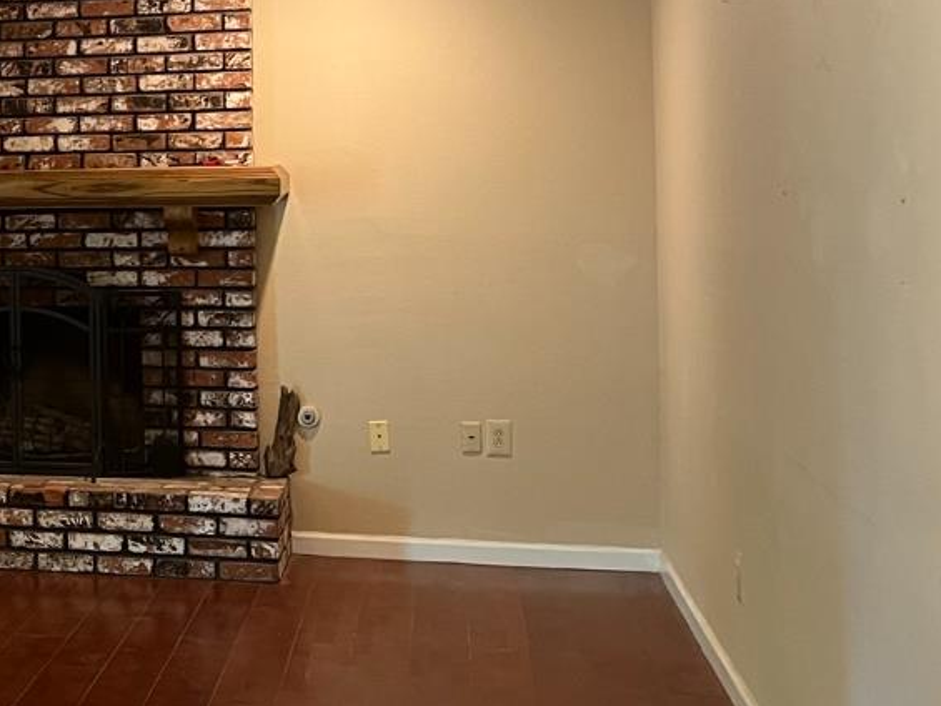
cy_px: 184
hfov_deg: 25.6
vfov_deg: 21.2
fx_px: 1876
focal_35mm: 69
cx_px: -152
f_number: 1.5
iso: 250
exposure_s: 1/60
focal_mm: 5.7
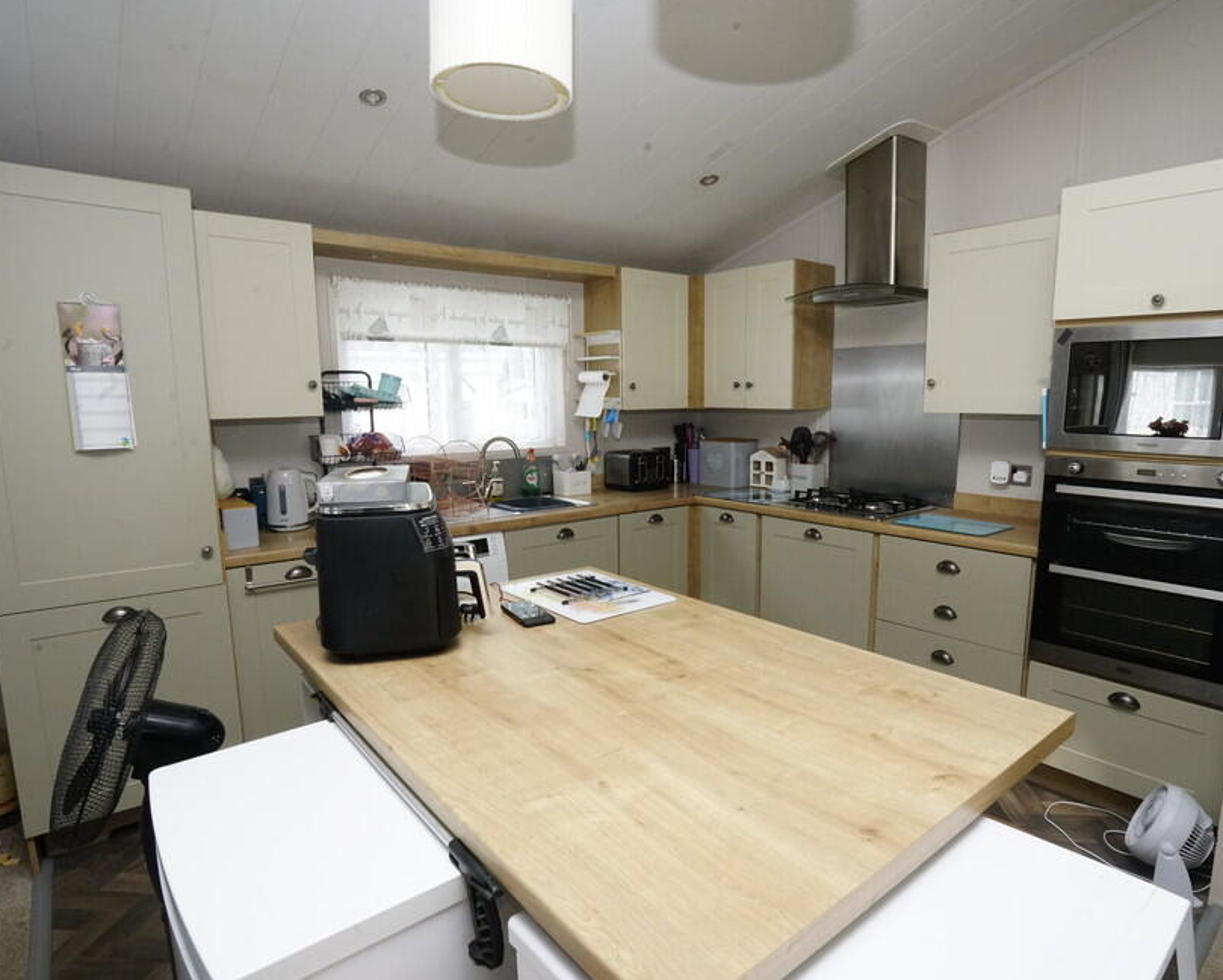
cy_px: 506
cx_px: 644
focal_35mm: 19
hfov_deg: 83.2
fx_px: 688
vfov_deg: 70.9
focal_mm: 16
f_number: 16
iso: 3200
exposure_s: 1/60
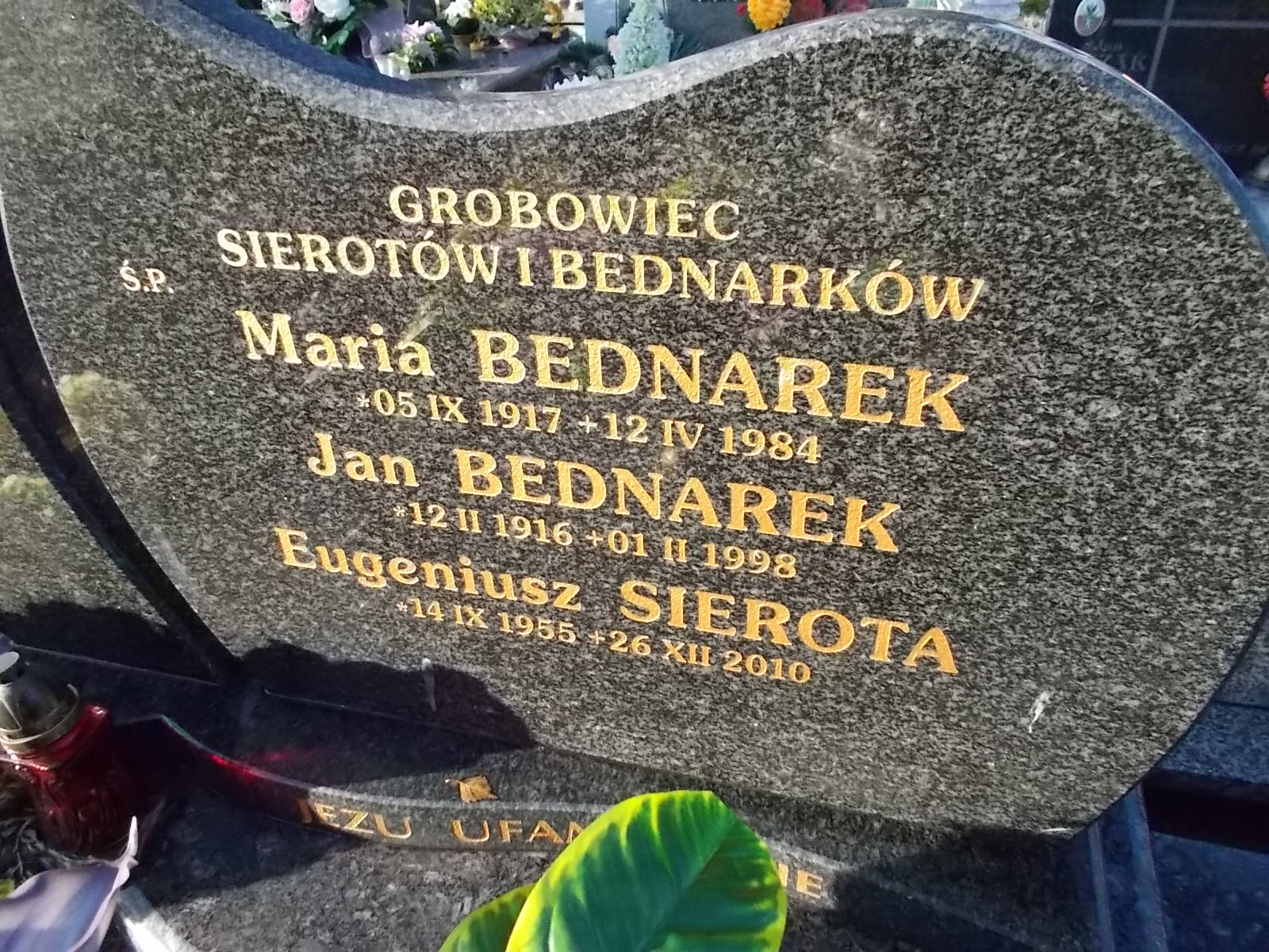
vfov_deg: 53.1
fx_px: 953
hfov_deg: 67.3
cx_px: 634
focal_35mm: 26
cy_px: 476
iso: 400
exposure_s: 1/125
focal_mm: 4.6
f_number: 8
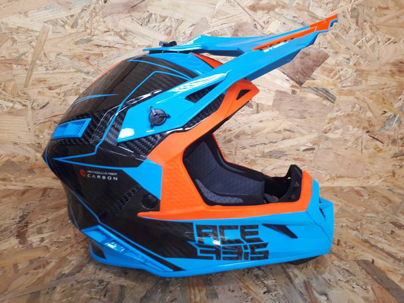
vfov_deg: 51.4
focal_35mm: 27
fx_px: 315
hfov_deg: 65.3
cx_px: 202
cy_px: 152
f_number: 1.9
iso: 50
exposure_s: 1/33
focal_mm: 3.6
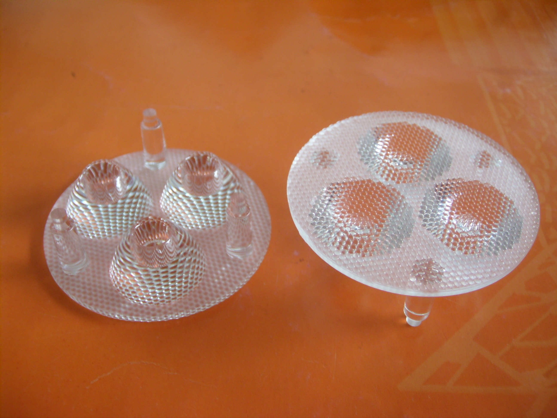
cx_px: 278
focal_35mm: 35
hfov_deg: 52.6
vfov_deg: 40.7
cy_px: 209
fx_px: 563
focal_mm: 5.8
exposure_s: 1/7
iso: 50
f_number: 2.8
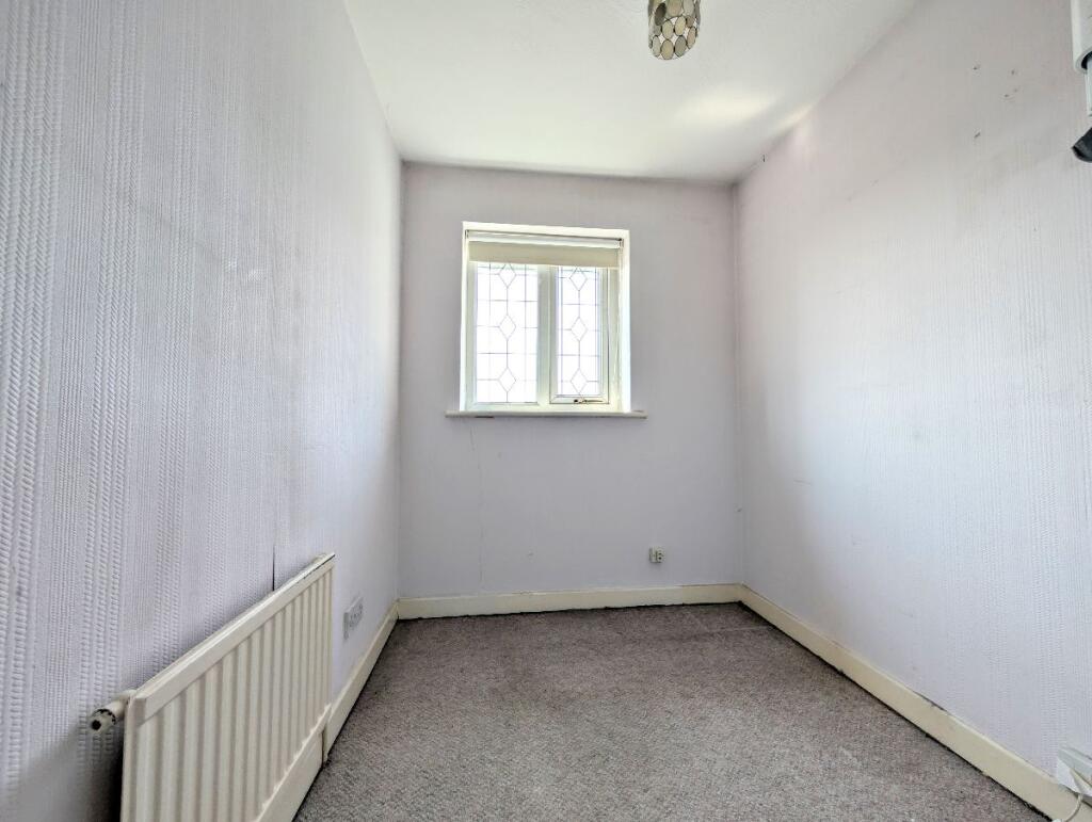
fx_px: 379
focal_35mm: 12
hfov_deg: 110.5
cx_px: 546
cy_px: 411
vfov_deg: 94.6
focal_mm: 2.02
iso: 62
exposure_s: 1/662
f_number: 1.7
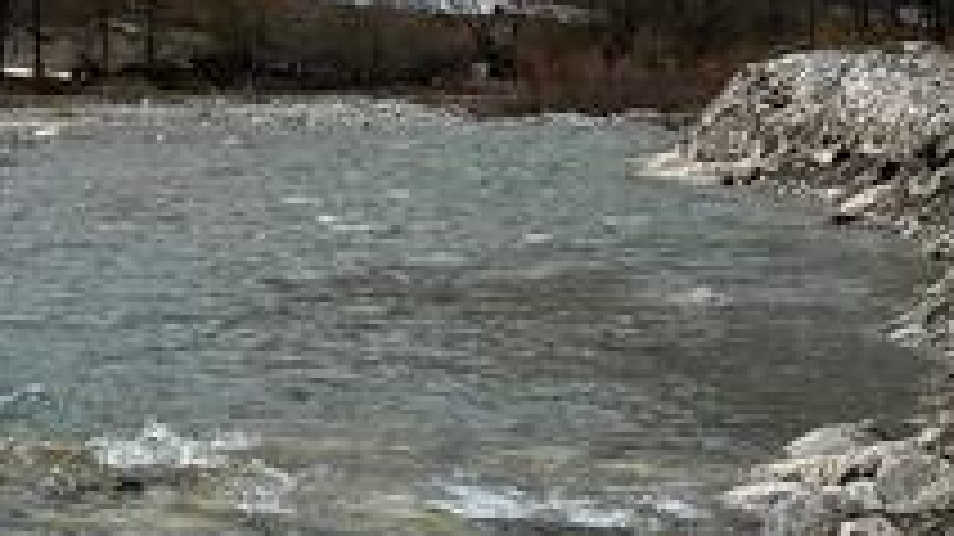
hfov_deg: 16.2
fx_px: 3211
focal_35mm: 127
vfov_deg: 9.4
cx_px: -225
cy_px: -178
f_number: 1.78
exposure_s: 1/10309
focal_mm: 6.76
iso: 80
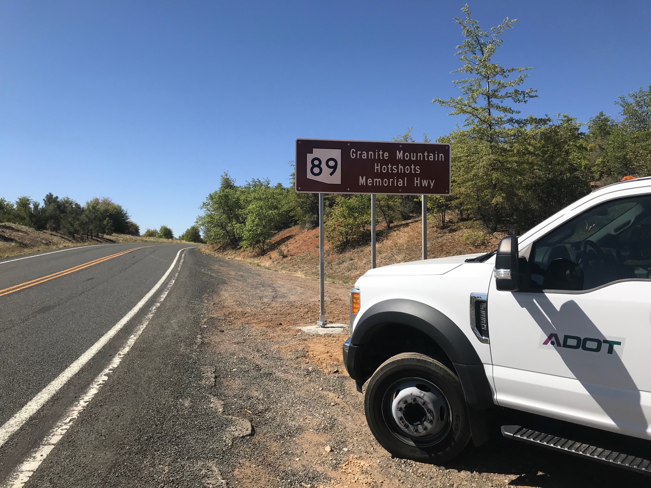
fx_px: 527
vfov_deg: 49.7
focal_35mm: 28
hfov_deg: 63.4
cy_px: 244
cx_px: 326
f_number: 1.8
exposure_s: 1/3195
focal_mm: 3.99
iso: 20
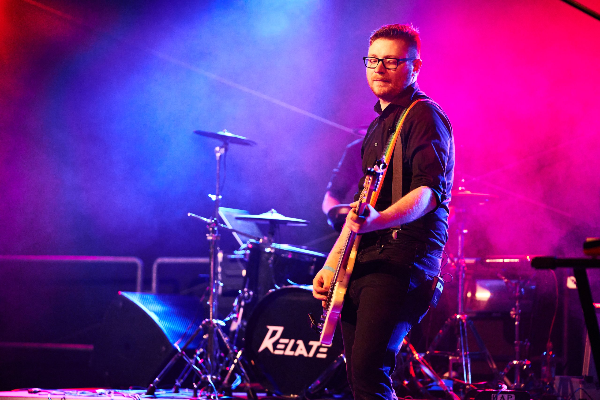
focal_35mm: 118
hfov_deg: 17.3
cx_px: 300
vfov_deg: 11.6
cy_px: 200
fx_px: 1966
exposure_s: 1/200
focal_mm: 118
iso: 5000
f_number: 2.8
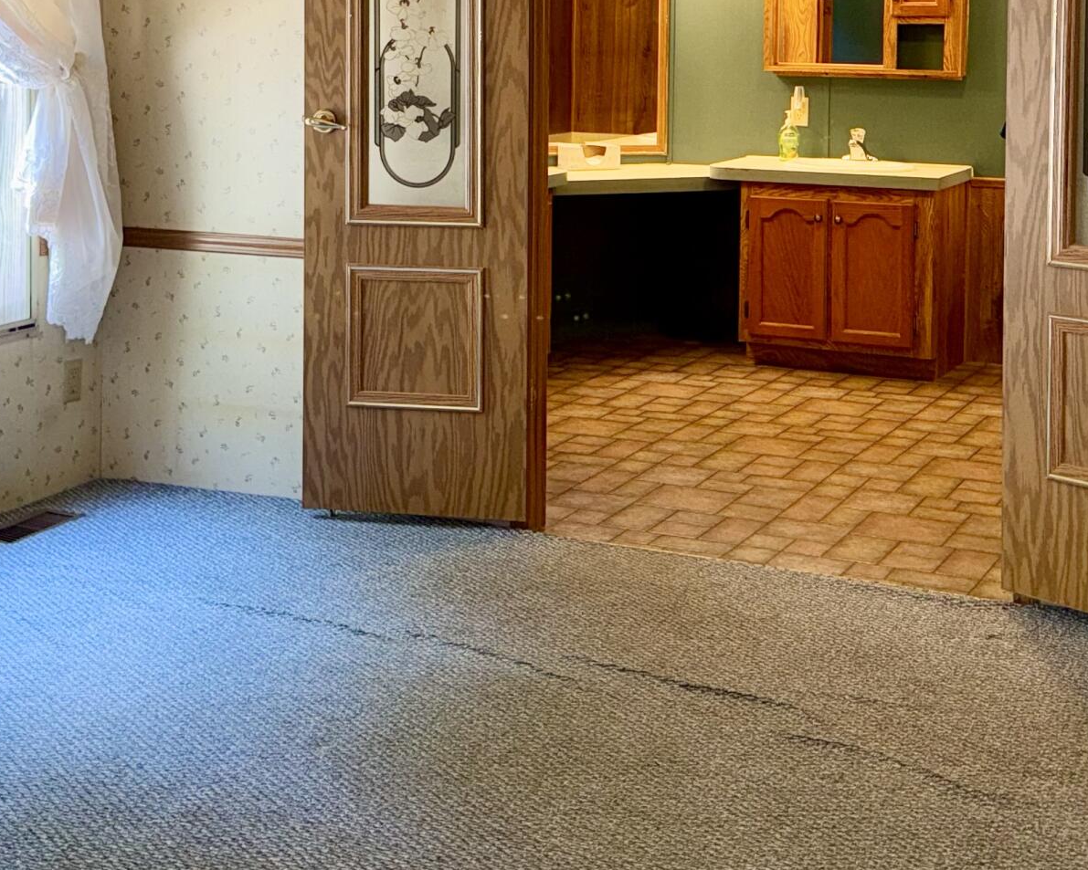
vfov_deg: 25.0
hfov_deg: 31.9
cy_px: 74
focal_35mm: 59
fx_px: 1900
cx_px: 582
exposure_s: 1/30
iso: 64
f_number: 1.78
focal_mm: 6.76
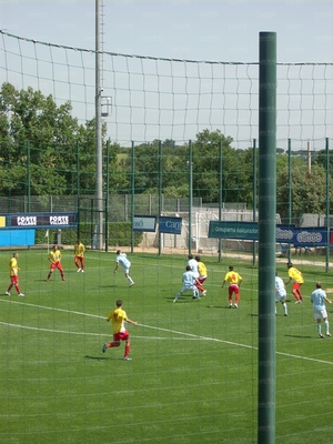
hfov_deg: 13.1
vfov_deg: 17.4
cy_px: 222
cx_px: 166
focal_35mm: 113
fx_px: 1449
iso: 64
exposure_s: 1/324
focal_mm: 18.6
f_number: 5.2
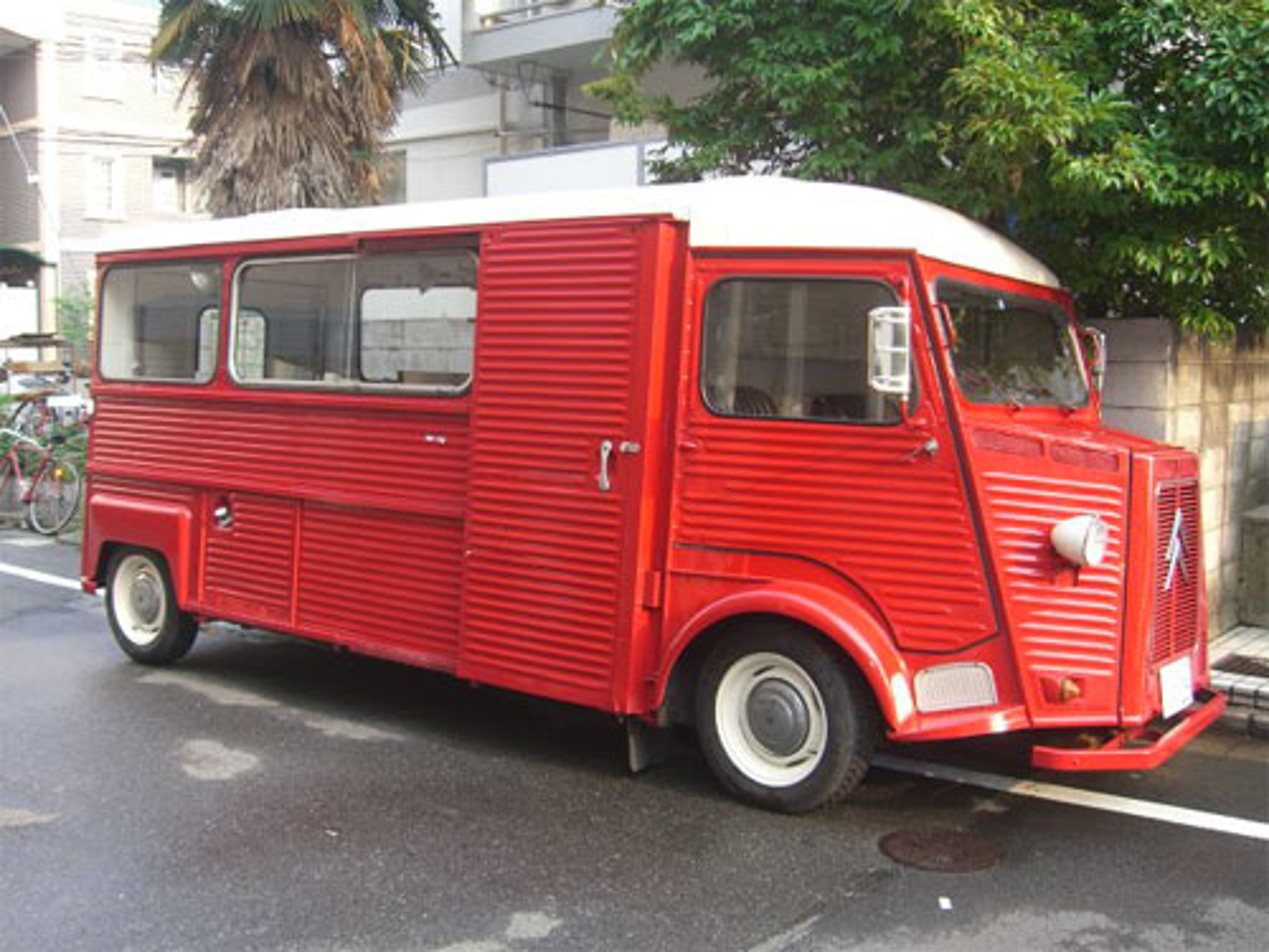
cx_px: 634
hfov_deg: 49.0
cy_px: 476
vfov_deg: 37.7
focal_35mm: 38
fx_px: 1393
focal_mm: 6.2
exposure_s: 1/125
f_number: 2.7
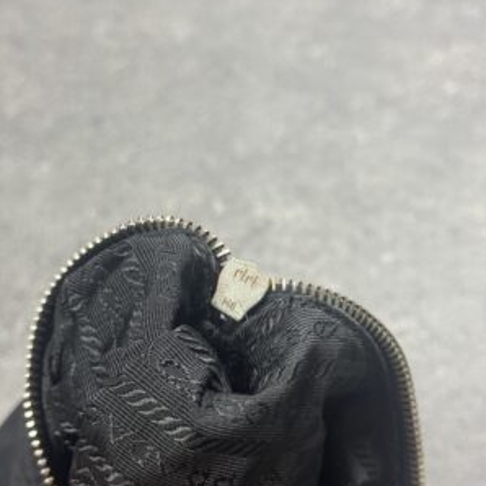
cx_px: 243
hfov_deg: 30.0
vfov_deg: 30.0
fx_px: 905
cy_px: 284
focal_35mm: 57
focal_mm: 6.76
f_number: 1.78
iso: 200
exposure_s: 1/50
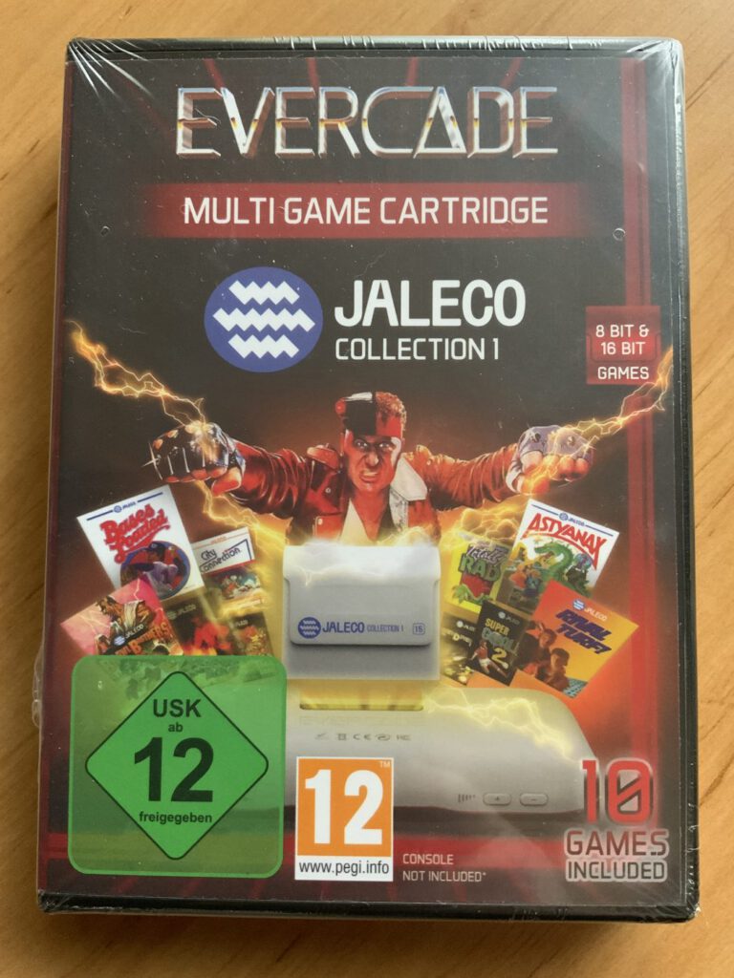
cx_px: 367
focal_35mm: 29
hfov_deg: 48.2
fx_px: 820
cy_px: 489
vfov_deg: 61.7
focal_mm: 3
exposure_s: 1/40
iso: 320
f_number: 1.8
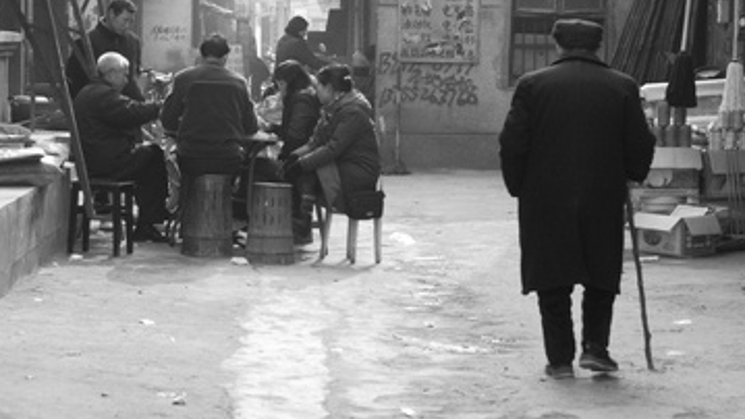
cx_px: 378
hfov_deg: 16.9
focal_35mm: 127
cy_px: 166
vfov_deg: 9.5
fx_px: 2509
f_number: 5.3
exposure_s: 1/160
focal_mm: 58
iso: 400
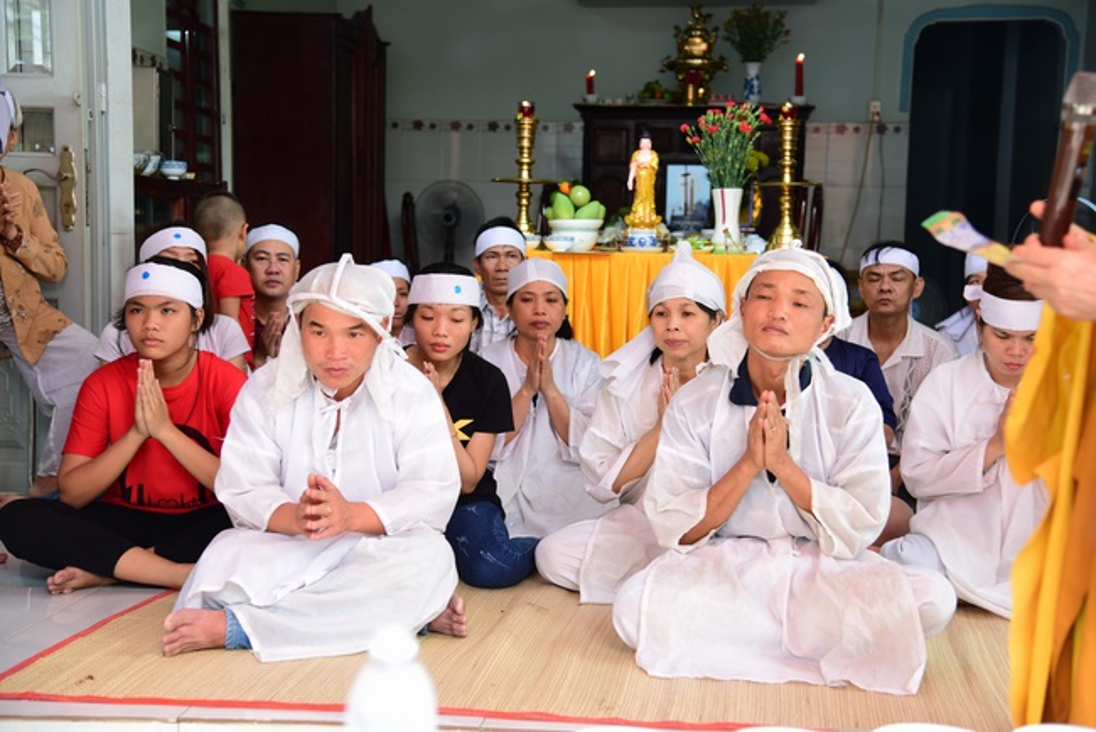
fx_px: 1675
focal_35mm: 55
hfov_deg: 36.2
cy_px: 366
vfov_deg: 24.6
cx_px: 548
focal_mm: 55
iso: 400
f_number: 4
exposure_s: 1/100
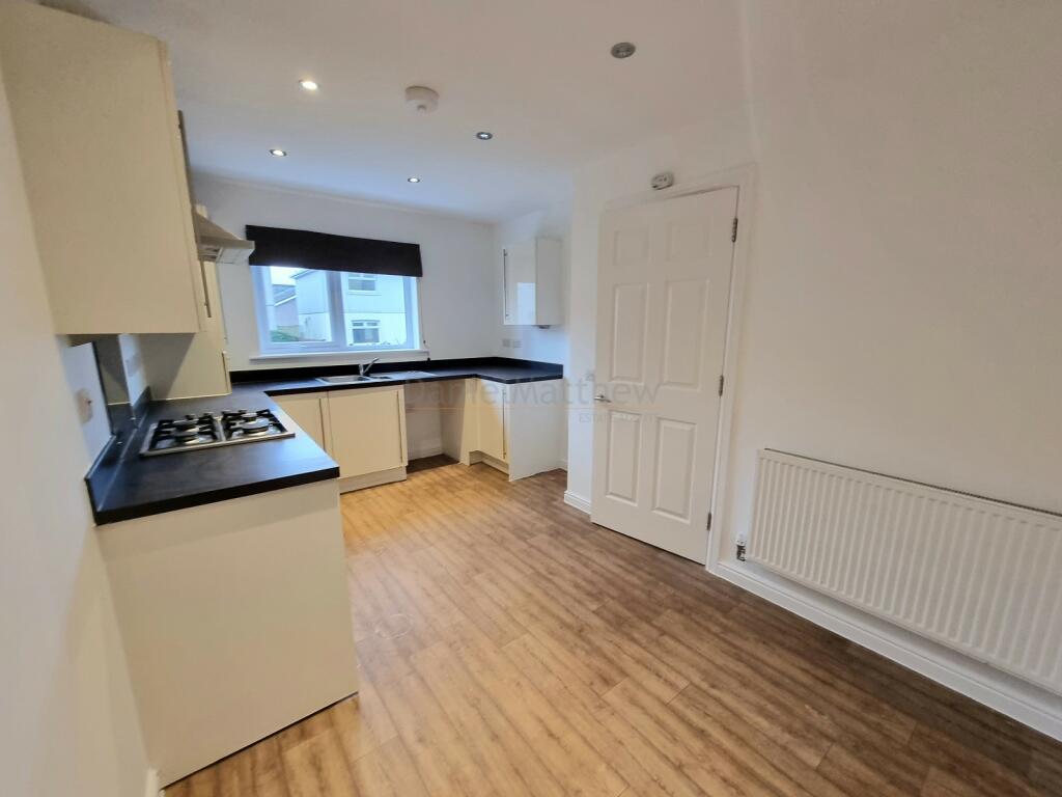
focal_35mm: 13
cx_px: 531
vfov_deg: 89.9
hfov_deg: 106.2
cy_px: 398
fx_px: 399
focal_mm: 2.2
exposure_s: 1/40
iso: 320
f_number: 2.2
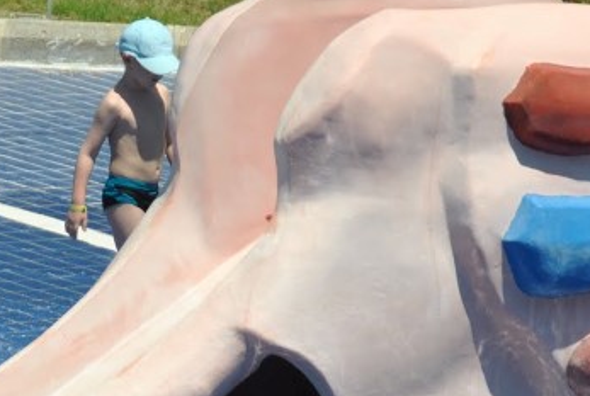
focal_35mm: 669
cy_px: 236
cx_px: 82
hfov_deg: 3.1
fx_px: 10982
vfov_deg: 2.1
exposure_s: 1/1250
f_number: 5.6
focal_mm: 135
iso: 200
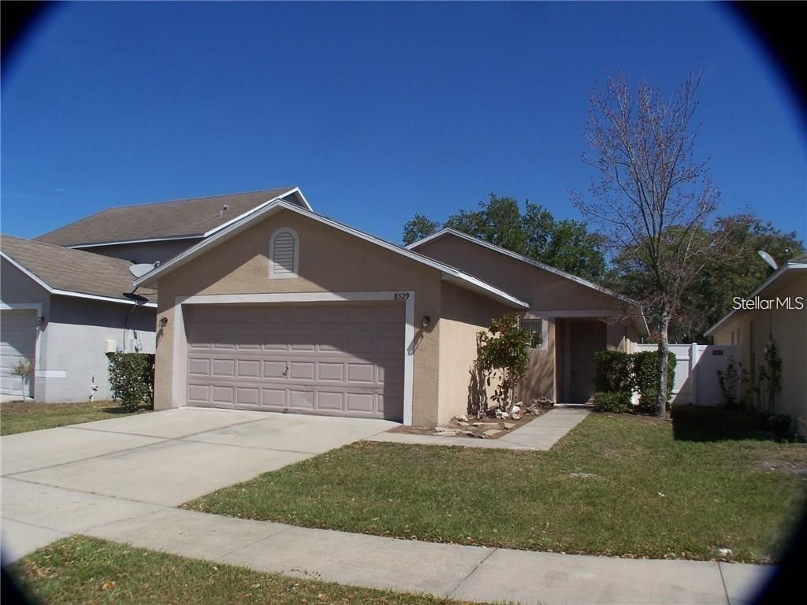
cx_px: 404
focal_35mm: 38
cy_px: 302
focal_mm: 6.3
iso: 80
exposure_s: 1/500
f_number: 5.6
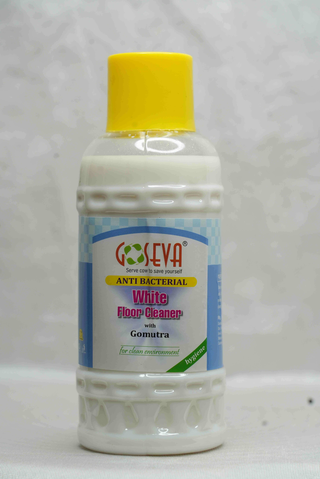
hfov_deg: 13.6
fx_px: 1347
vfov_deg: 20.2
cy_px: 240
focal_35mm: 101
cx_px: 160
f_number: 7.1
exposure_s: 1/60
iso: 320
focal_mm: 101
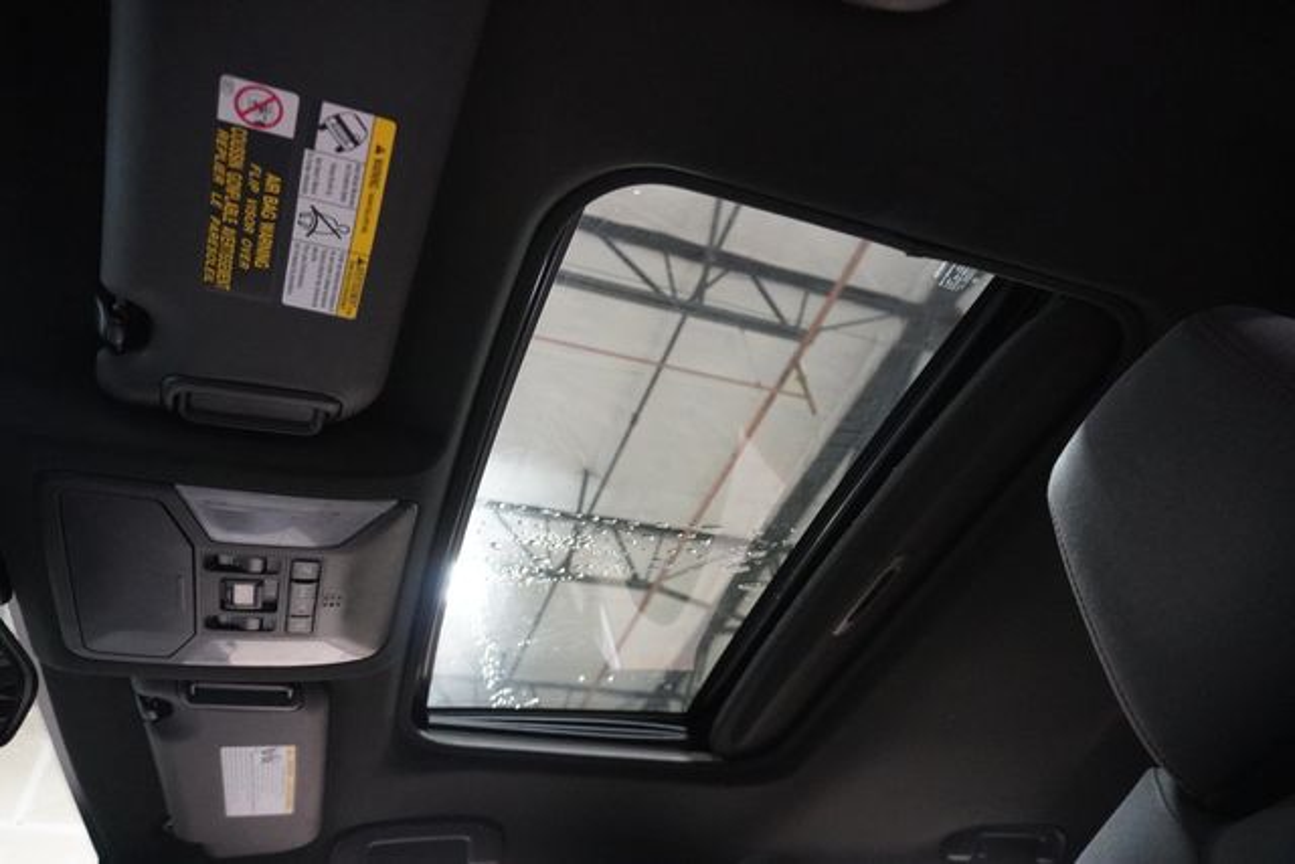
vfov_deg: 53.2
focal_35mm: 24
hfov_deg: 73.7
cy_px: 432
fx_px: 863
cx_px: 648
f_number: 3.5
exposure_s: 1/30
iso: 6400
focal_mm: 16
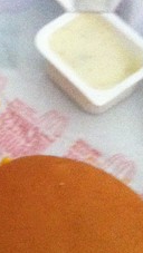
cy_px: 169
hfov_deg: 14.1
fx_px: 565
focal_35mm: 84
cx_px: -15
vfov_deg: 25.2
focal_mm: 3.85
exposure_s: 1/15
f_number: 2.8
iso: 640
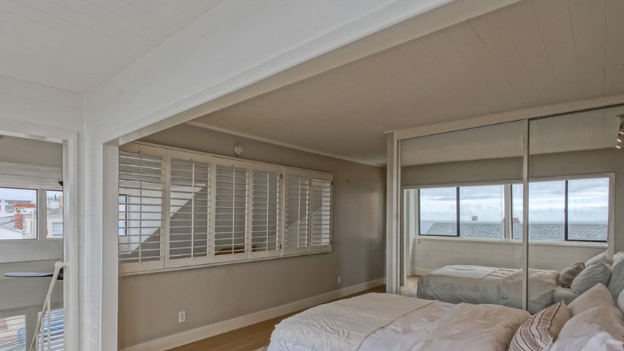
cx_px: 266
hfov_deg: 89.0
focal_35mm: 19
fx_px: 314
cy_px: 236
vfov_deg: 56.9
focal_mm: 10
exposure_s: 1/60
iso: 200
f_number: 8
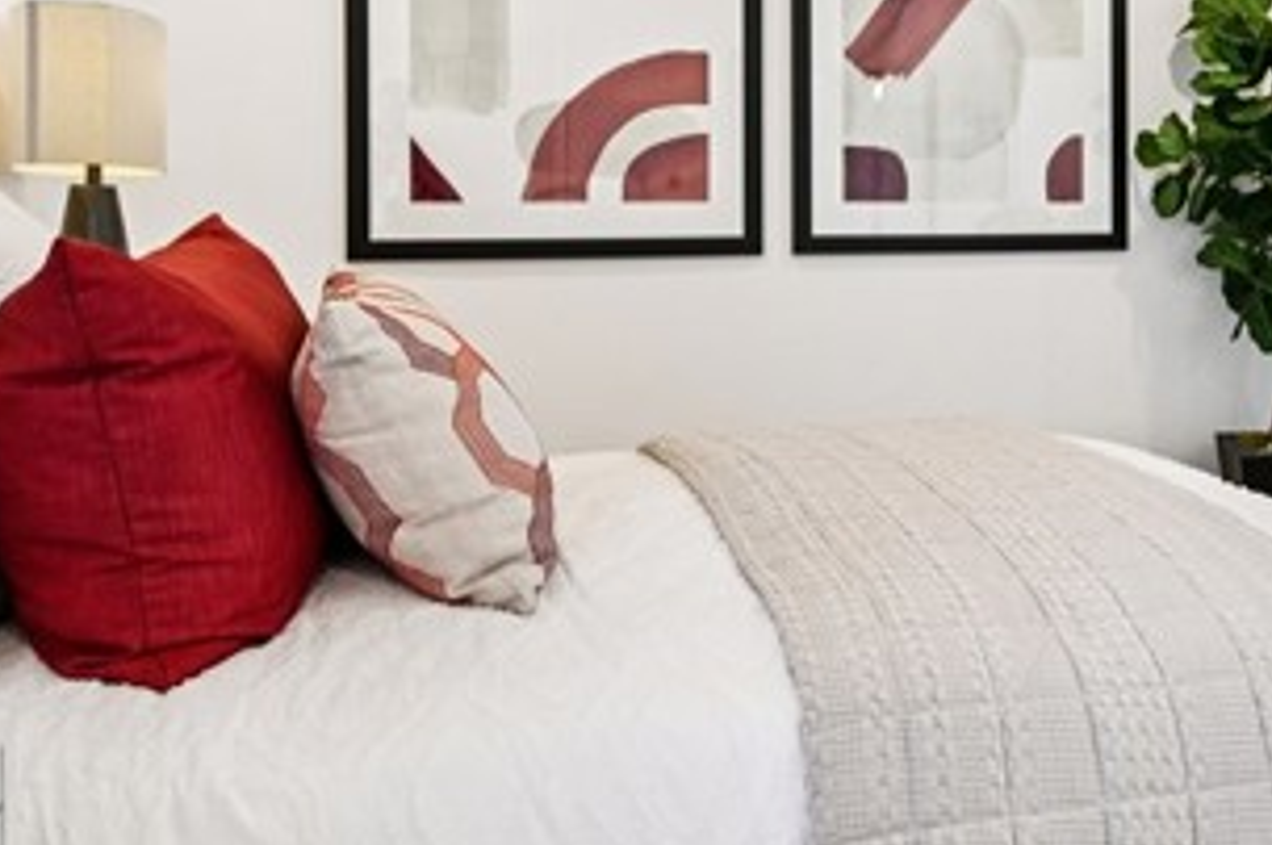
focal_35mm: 40
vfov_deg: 32.7
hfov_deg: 46.6
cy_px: 213
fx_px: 1412
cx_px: 971
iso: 250
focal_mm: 19
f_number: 8
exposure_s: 1/13
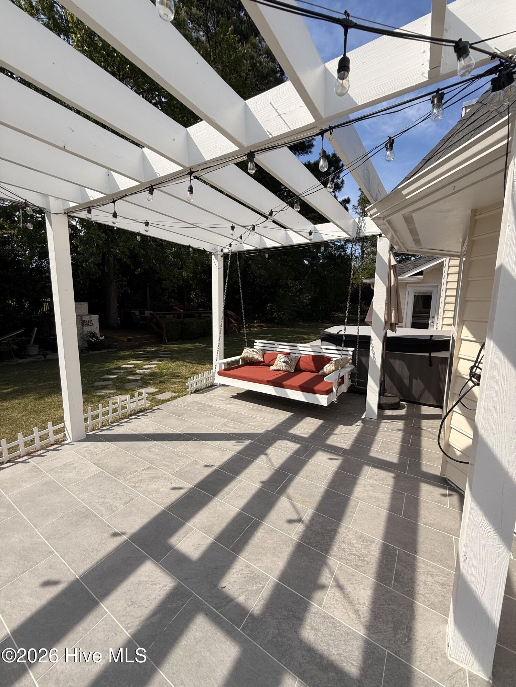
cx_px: 258
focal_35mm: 14
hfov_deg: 85.7
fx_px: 278
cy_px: 344
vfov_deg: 102.1
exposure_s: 1/1961
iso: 50
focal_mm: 2.22
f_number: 2.2
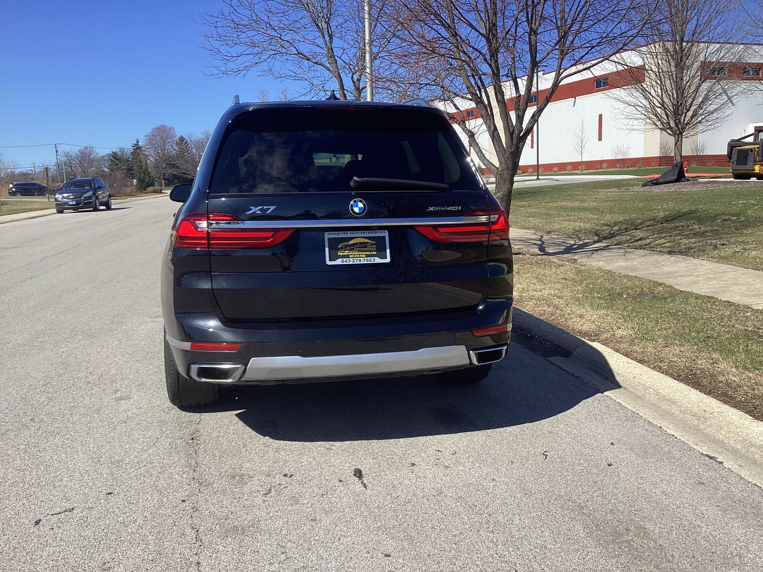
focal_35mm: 31
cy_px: 286
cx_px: 382
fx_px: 683
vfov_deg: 45.4
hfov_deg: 58.4
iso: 25
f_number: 2.4
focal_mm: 3.3
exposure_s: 1/1274
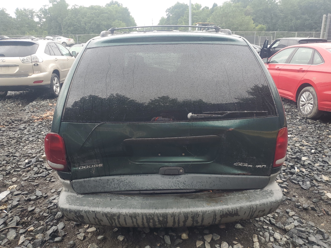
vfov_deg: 53.1
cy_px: 124
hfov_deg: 67.3
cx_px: 166
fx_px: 249
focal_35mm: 26
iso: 50
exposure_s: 1/179
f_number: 1.5
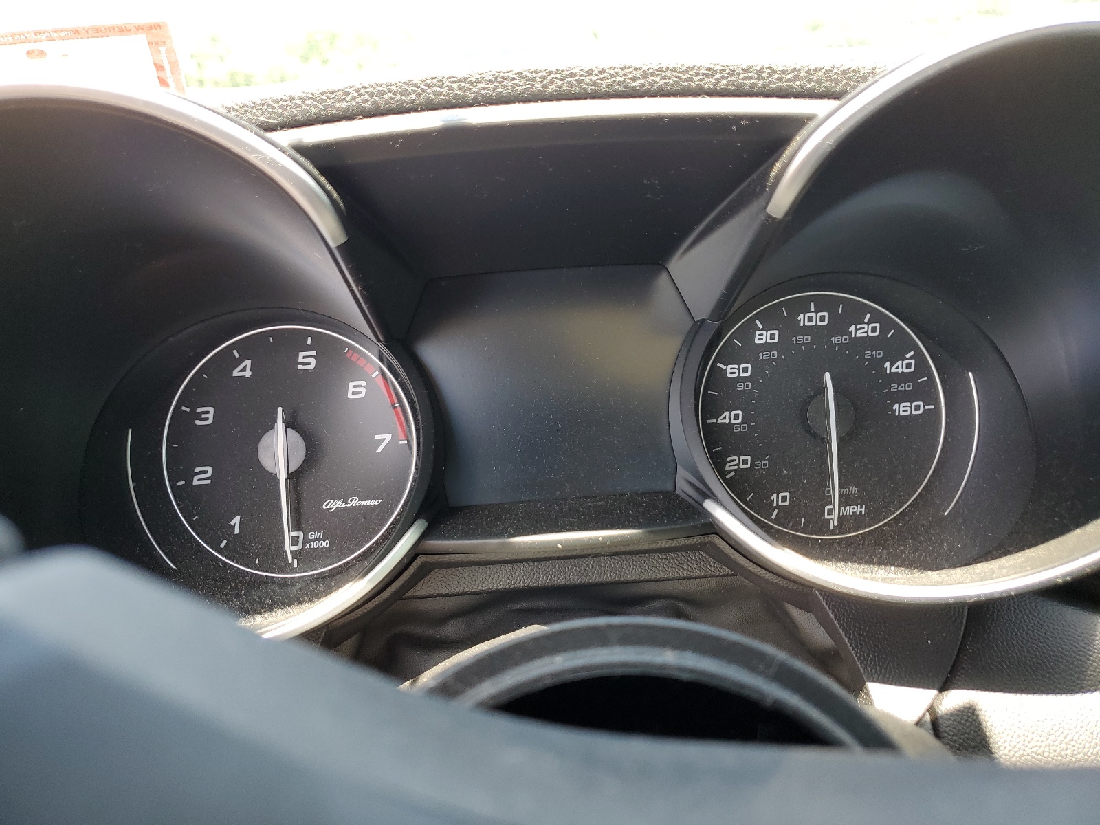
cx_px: 550
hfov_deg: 67.3
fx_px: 826
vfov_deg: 53.1
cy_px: 412
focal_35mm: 26
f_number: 1.5
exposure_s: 1/120
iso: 52
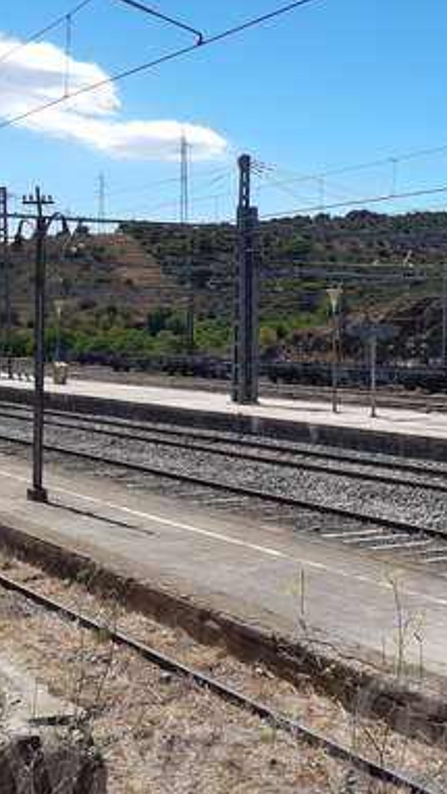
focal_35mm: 57
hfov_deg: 19.4
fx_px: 1201
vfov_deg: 36.6
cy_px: 362
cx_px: 593
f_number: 1.7
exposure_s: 1/2155
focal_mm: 3.92
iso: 40
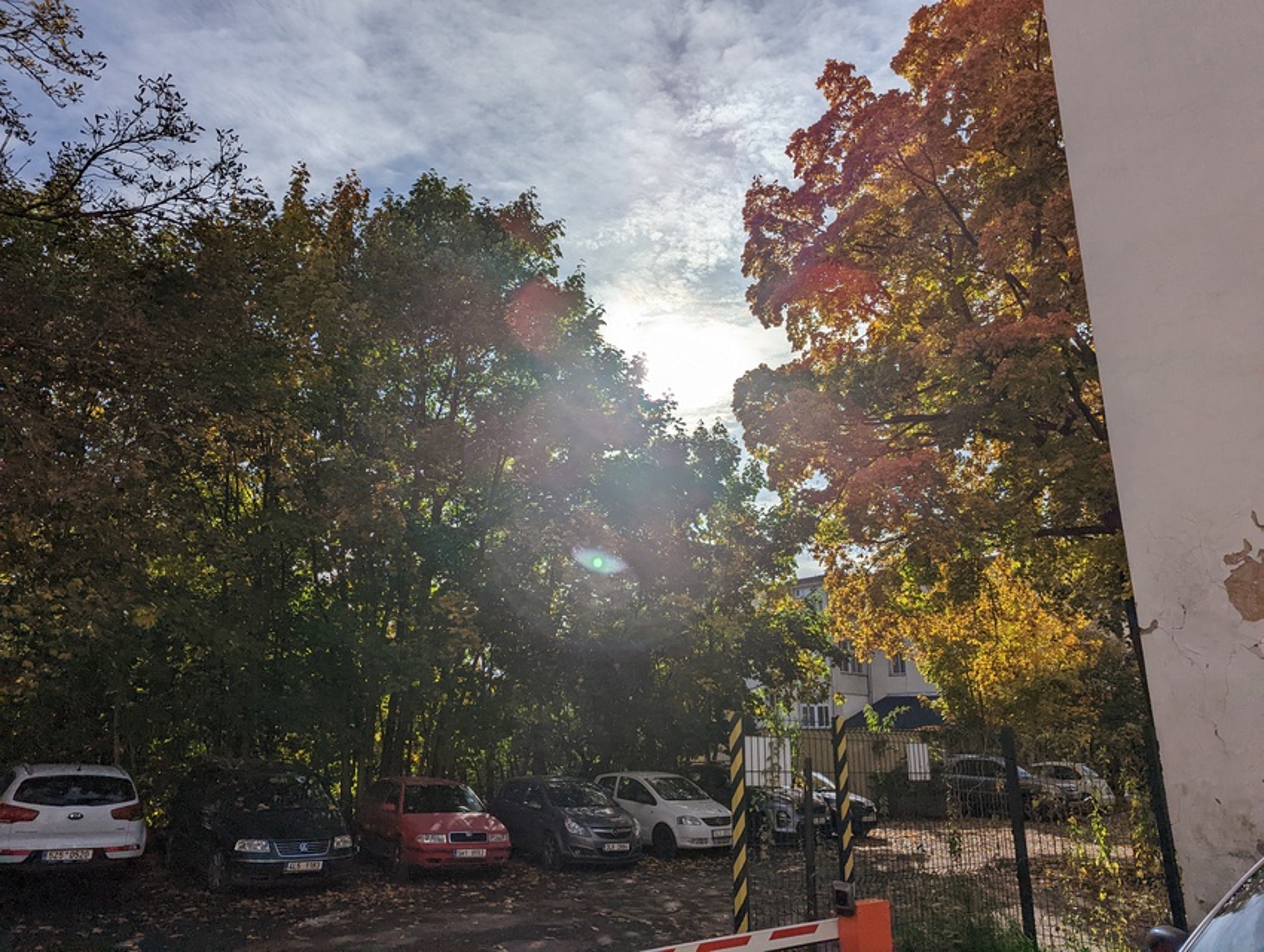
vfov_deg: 56.9
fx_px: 878
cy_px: 476
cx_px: 632
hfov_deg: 71.5
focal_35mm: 24
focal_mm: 6.81
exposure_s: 1/11364
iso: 51
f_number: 1.85
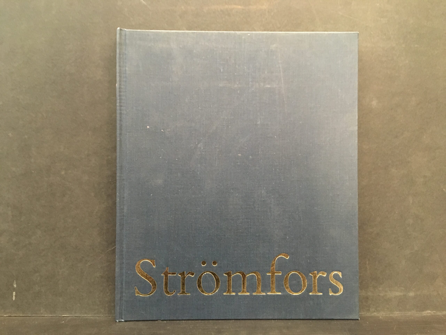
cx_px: 223
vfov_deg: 48.2
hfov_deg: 61.7
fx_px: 374
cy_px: 168
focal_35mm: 29
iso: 400
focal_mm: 4.15
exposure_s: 1/17
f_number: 2.2
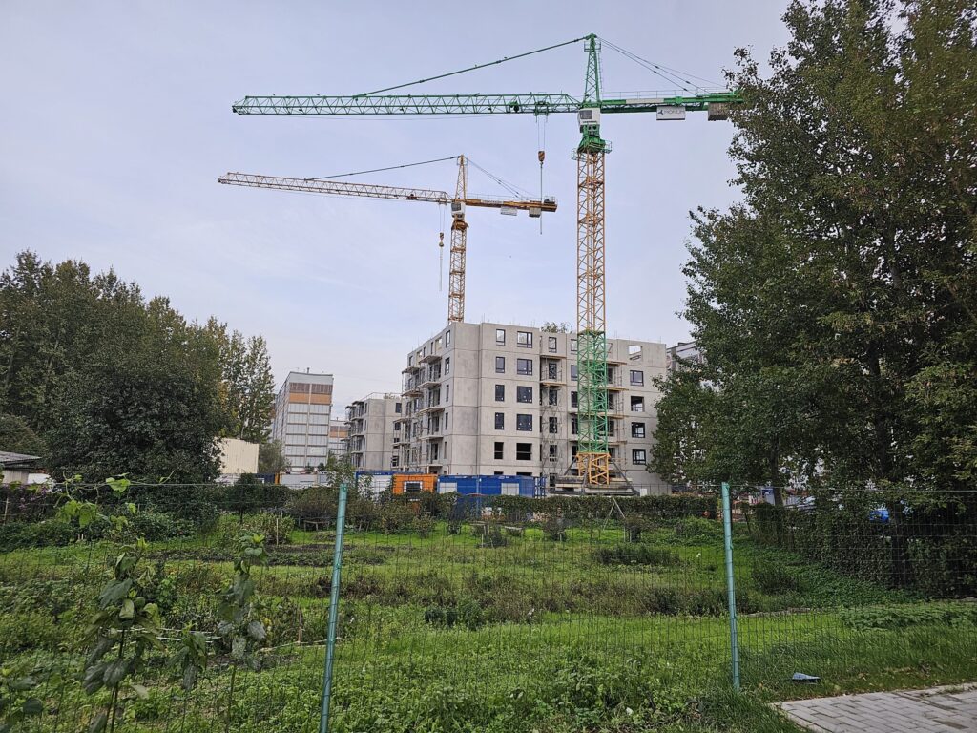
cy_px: 366
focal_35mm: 23
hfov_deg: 73.9
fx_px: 649
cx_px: 488
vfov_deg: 58.9
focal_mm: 6.3
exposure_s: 1/359
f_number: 1.7
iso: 64
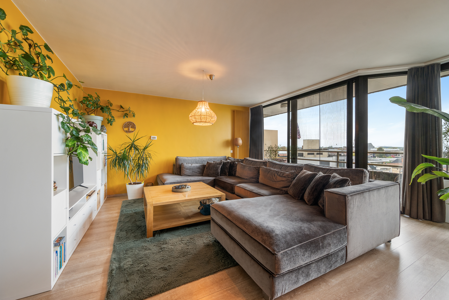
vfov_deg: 81.3
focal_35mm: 14
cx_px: 224
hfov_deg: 104.2
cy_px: 150
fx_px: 175
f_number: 8
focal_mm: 14
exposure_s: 1/2
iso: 250
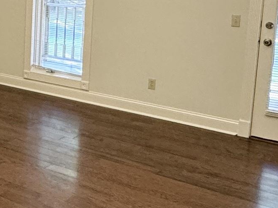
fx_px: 522
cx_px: -63
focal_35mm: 65
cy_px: 32
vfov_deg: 22.2
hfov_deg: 26.3
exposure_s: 1/120
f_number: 2.2
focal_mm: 2.22
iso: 250
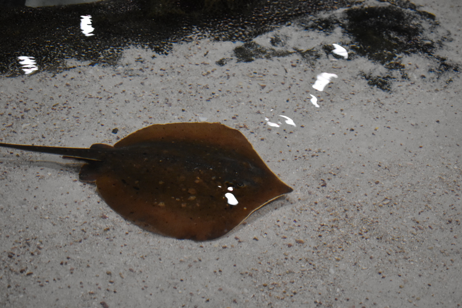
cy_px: 154
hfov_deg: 24.6
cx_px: 231
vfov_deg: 16.6
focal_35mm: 82
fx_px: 1059
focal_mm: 55
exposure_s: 1/500
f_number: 5.6
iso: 2500
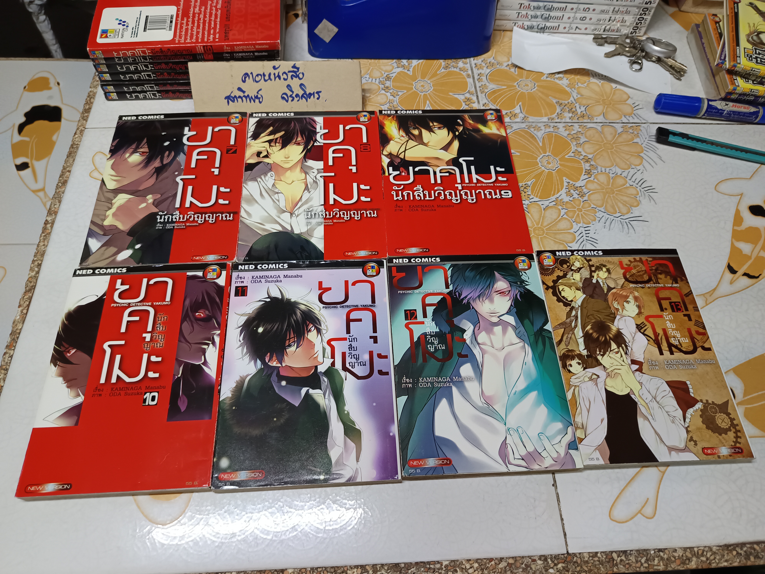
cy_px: 287
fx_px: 530
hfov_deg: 71.6
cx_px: 382
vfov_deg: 56.8
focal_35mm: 24
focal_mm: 5.31
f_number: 1.7
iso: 1136
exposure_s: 1/33.3
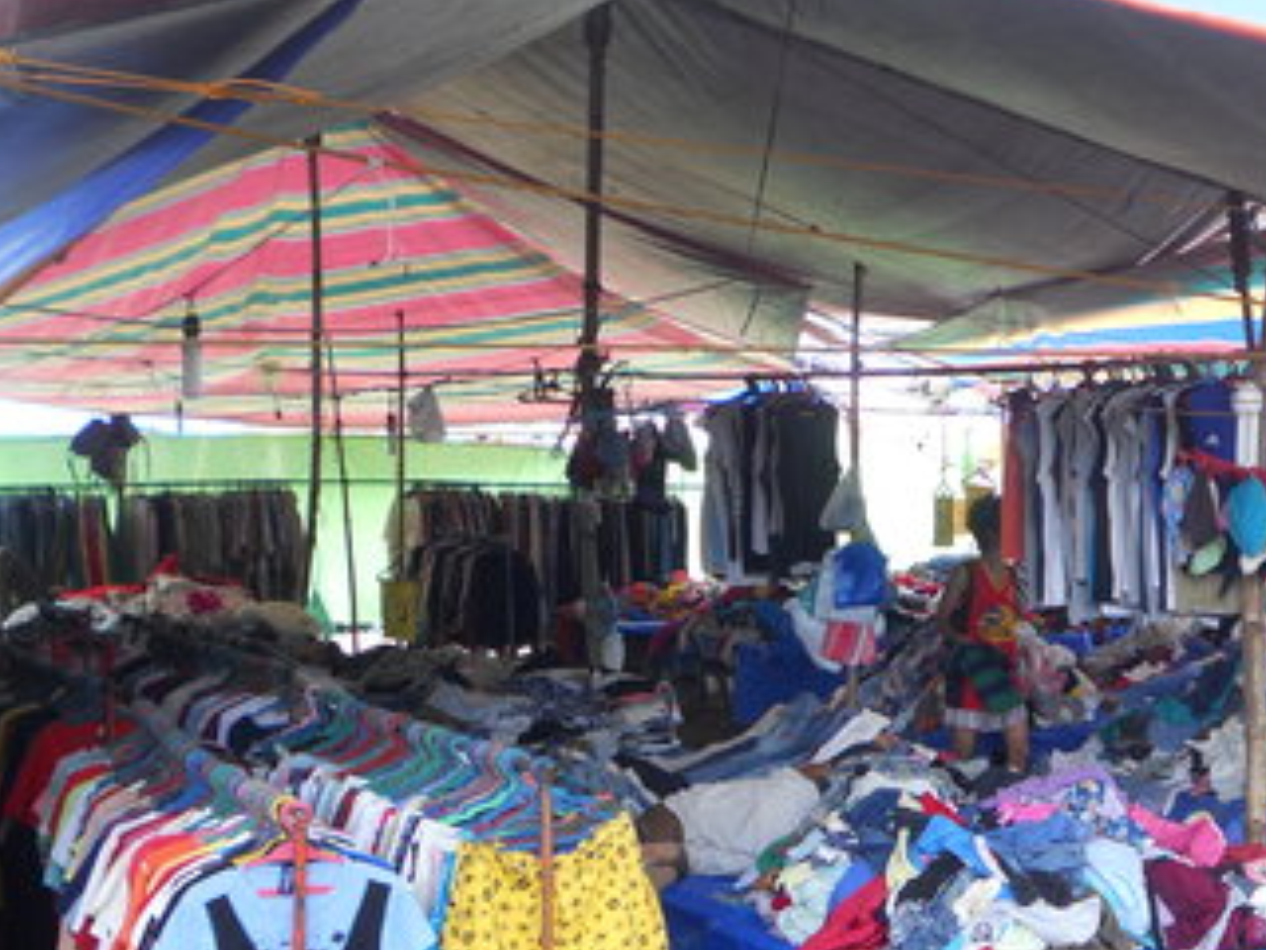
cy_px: 681
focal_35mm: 60
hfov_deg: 30.9
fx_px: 2194
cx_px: 1112
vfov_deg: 24.2
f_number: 3.5
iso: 80
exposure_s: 1/25
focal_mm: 5.8
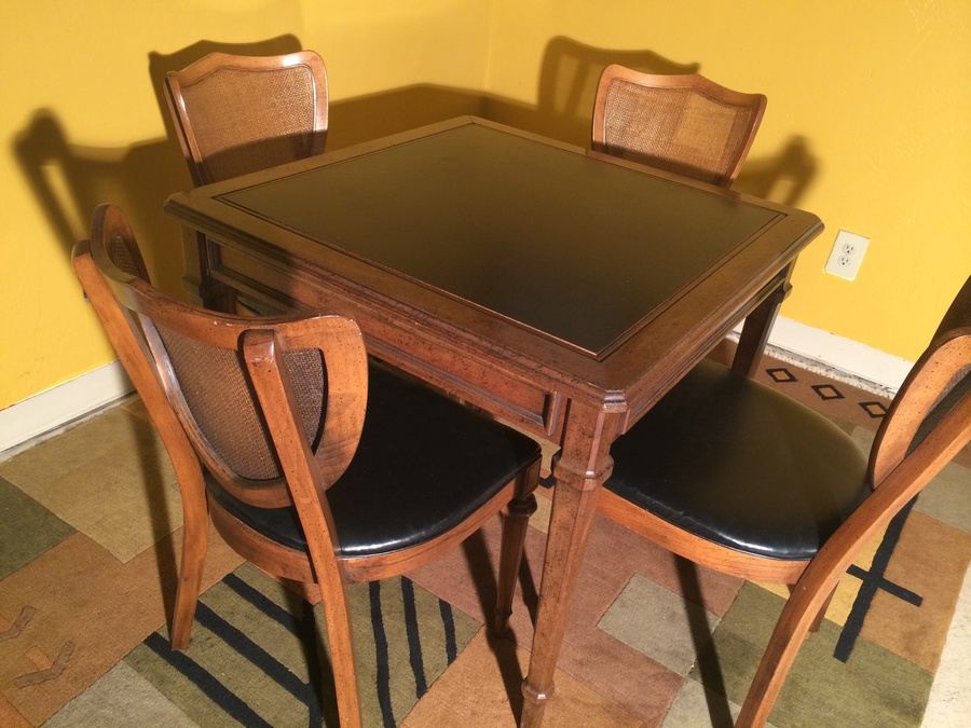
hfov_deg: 60.0
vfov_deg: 46.8
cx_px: 486
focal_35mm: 30
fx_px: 842
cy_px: 364
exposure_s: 1/30
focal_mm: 4.12
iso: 160
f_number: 2.2
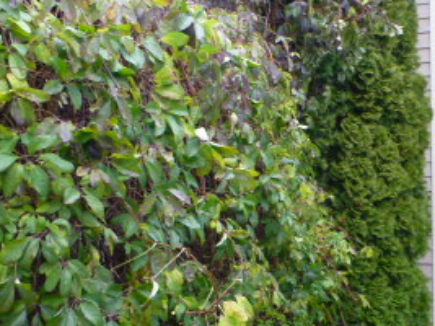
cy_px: 202
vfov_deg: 24.3
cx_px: 280
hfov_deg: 32.0
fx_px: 754
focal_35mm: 60
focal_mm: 4.4
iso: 400
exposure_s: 1/50
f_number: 3.3
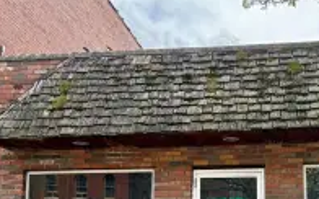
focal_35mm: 52
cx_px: 239
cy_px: 201
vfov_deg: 23.7
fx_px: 452
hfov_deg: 37.9
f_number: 1.78
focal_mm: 6.76
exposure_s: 1/1174
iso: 100
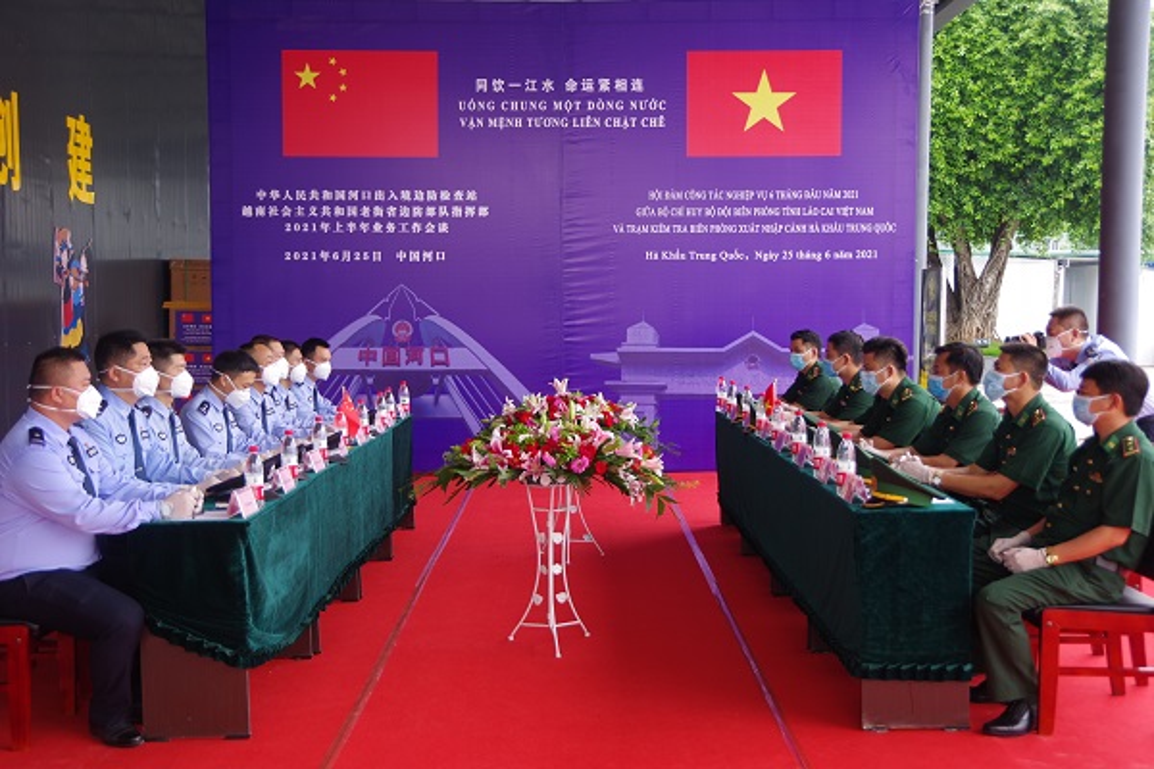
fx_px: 1346
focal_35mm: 42
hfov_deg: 46.4
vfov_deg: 31.9
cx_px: 577
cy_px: 384
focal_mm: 28
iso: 100
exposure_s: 1/20
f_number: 4
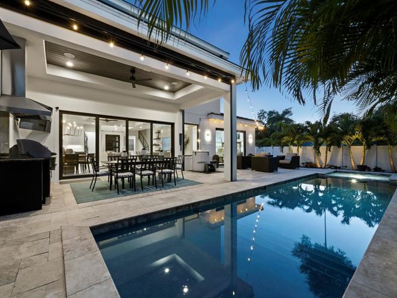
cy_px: 155
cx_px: 207
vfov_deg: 81.7
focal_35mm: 15
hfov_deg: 98.1
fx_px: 172
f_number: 10
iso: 400
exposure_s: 1/1.25
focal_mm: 7
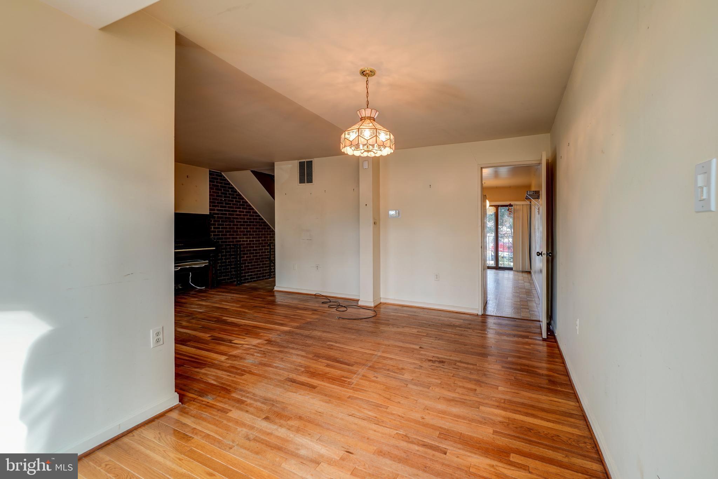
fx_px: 299
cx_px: 359
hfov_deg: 100.4
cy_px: 240
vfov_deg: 77.3
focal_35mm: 15
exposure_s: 1/1.67
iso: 50
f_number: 8
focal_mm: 10
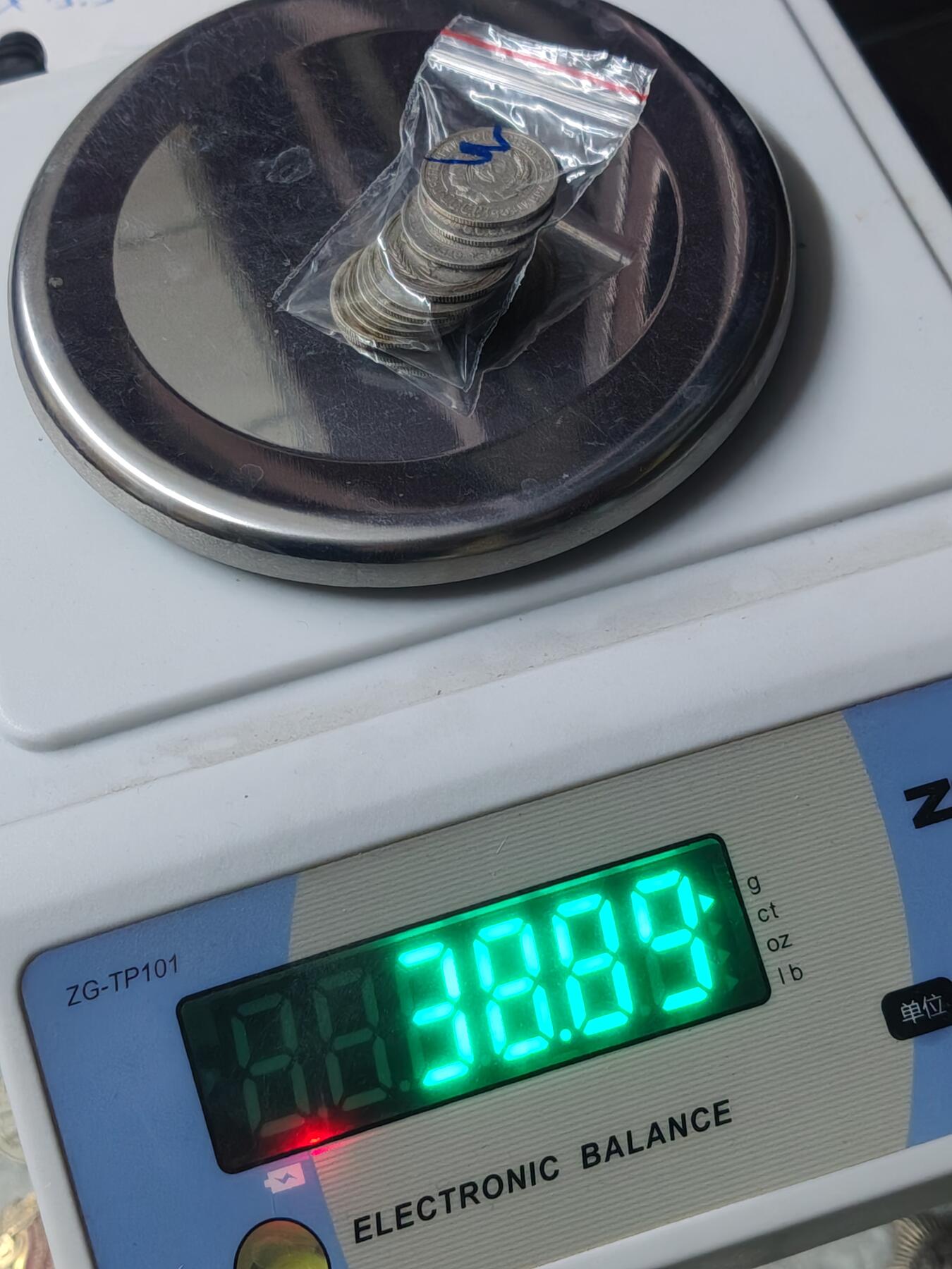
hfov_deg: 28.6
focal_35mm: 51
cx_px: 476
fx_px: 1870
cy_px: 634
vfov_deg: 37.5
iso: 965
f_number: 1.88
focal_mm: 4.84
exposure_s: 1/100
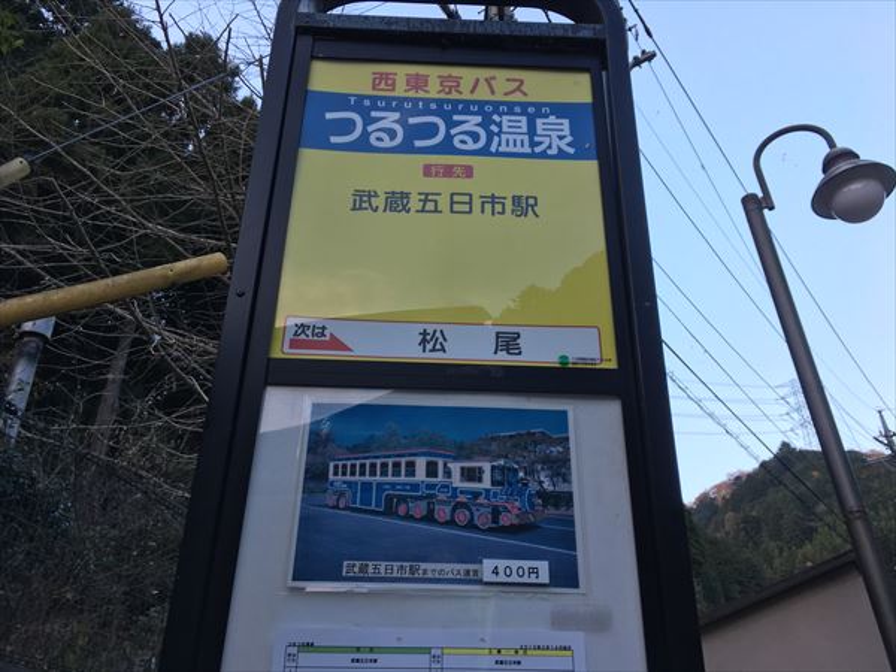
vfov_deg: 48.2
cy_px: 336
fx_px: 751
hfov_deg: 61.7
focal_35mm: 29
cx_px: 448
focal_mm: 4.15
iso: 25
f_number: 2.2
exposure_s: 1/60
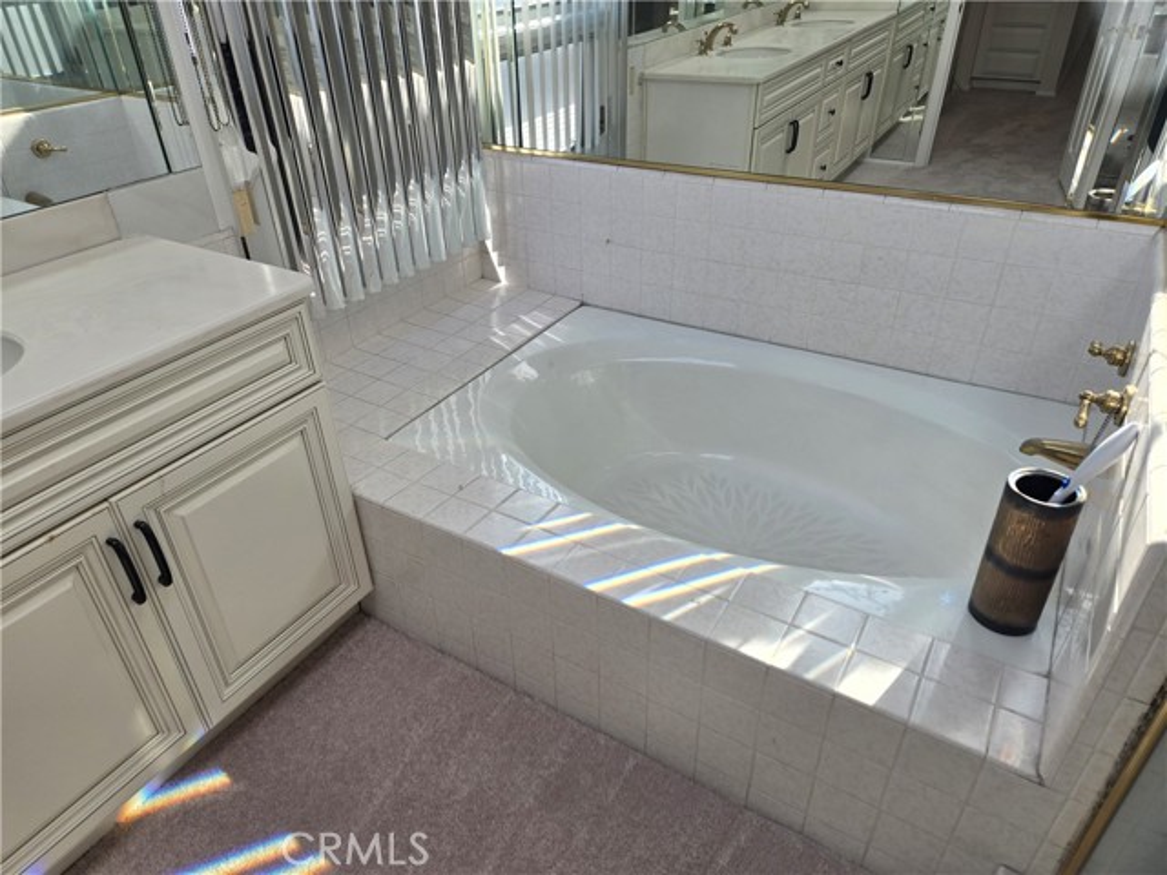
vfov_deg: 58.9
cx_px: 584
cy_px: 438
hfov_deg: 73.9
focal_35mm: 23
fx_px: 775
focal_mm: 5.4
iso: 25
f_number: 1.8
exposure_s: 1/224
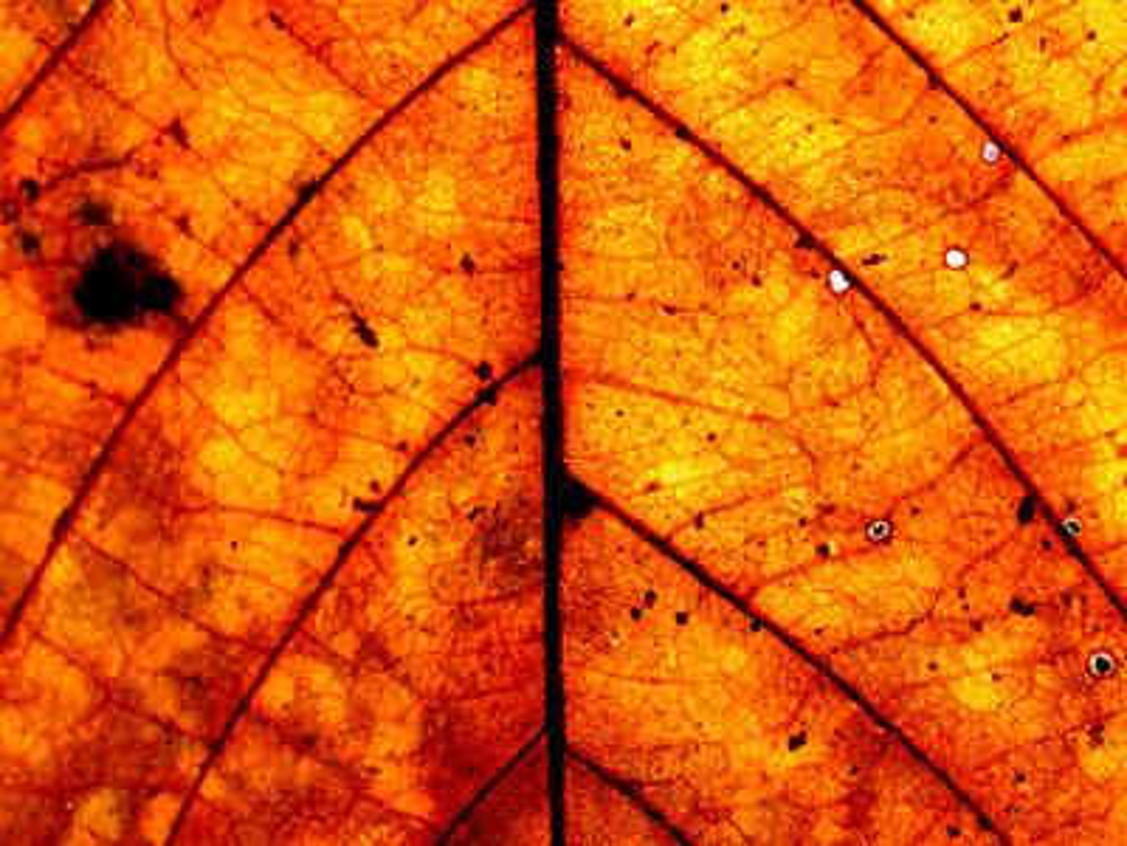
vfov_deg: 18.9
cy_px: 423
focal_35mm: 78
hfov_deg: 25.0
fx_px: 2539
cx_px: 564
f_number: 7.9
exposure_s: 1/265
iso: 100
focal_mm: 16.2
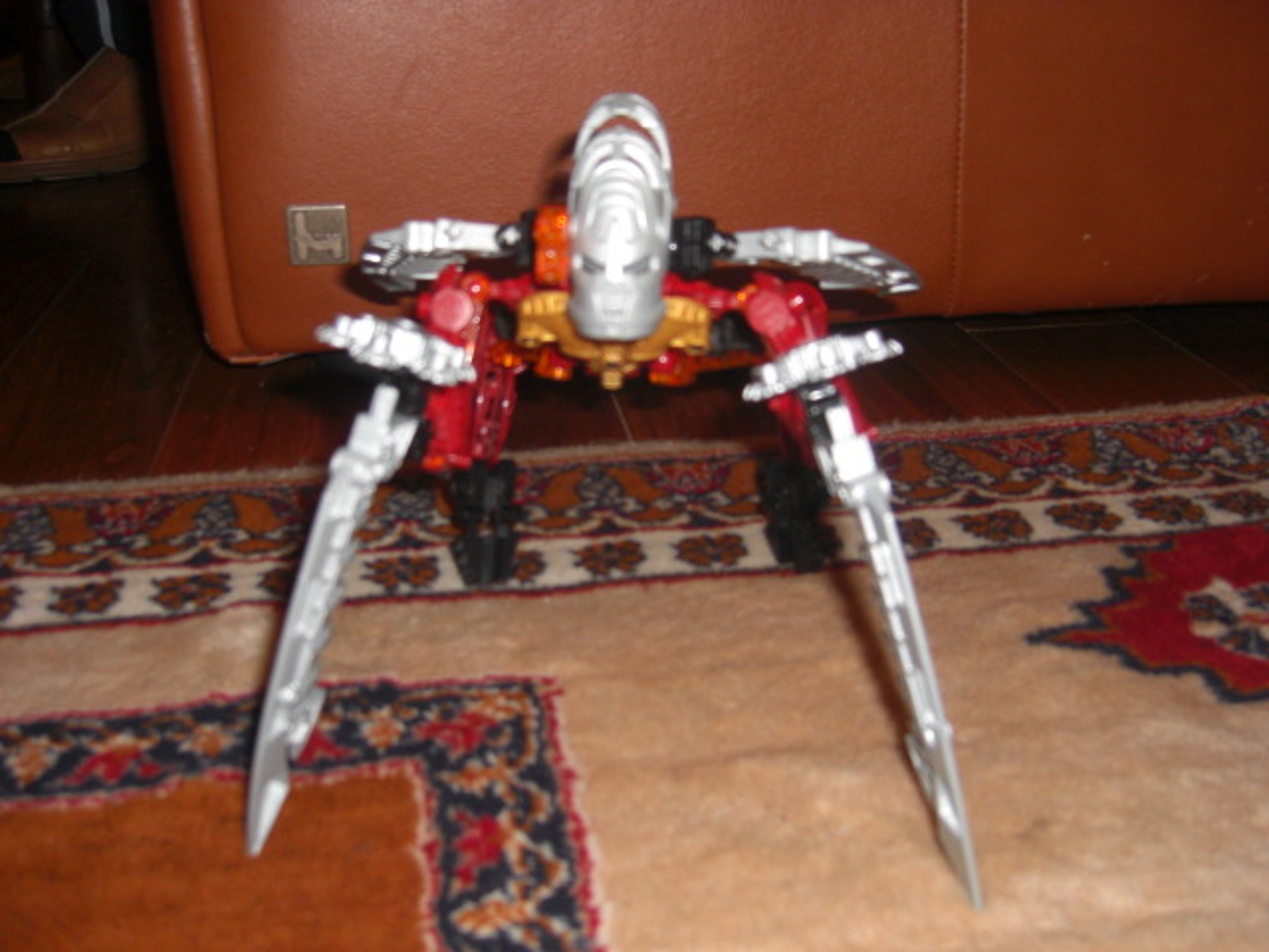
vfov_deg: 37.7
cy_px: 476
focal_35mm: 38
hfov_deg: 49.0
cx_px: 634
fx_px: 1393
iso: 200
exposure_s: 1/60
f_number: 2.8
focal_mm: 7.9
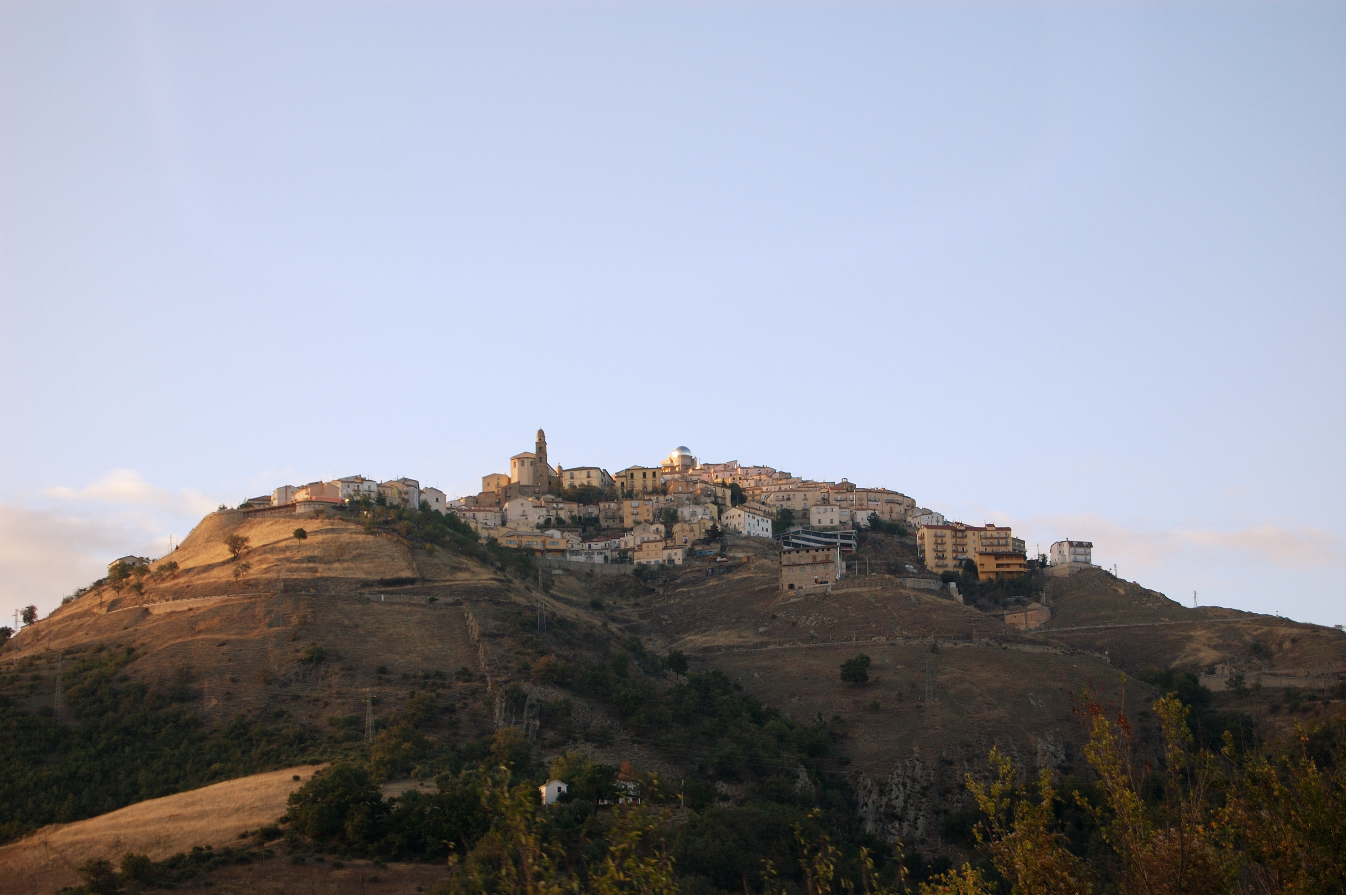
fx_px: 3082
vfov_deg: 16.5
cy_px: 448
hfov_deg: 24.6
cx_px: 673
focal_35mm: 82
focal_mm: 55
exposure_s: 1/160
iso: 200
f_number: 6.3
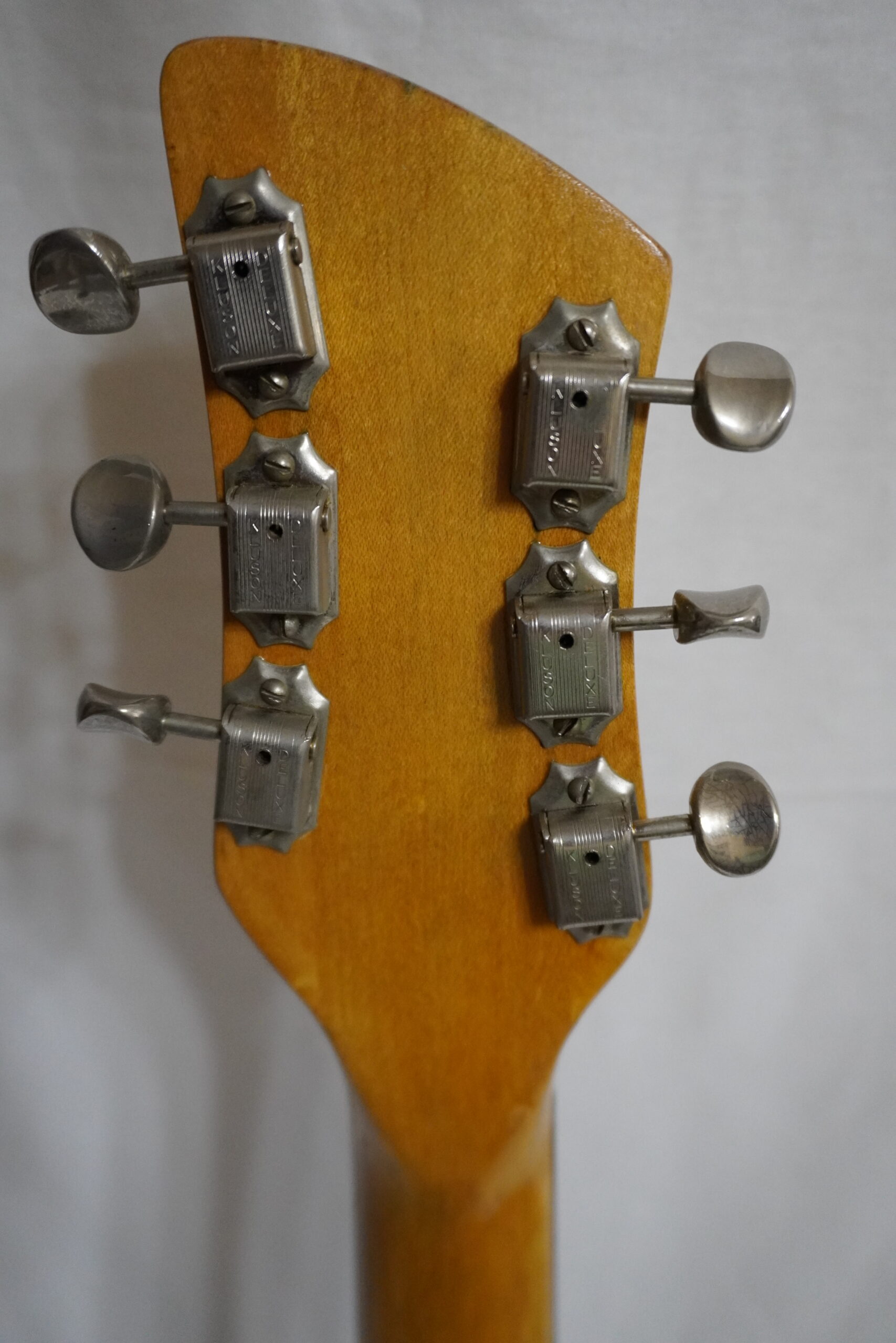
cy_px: 672
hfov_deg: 43.6
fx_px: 1120
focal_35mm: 30
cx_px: 448
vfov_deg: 61.9
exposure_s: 1/160
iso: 3200
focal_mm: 20
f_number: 4
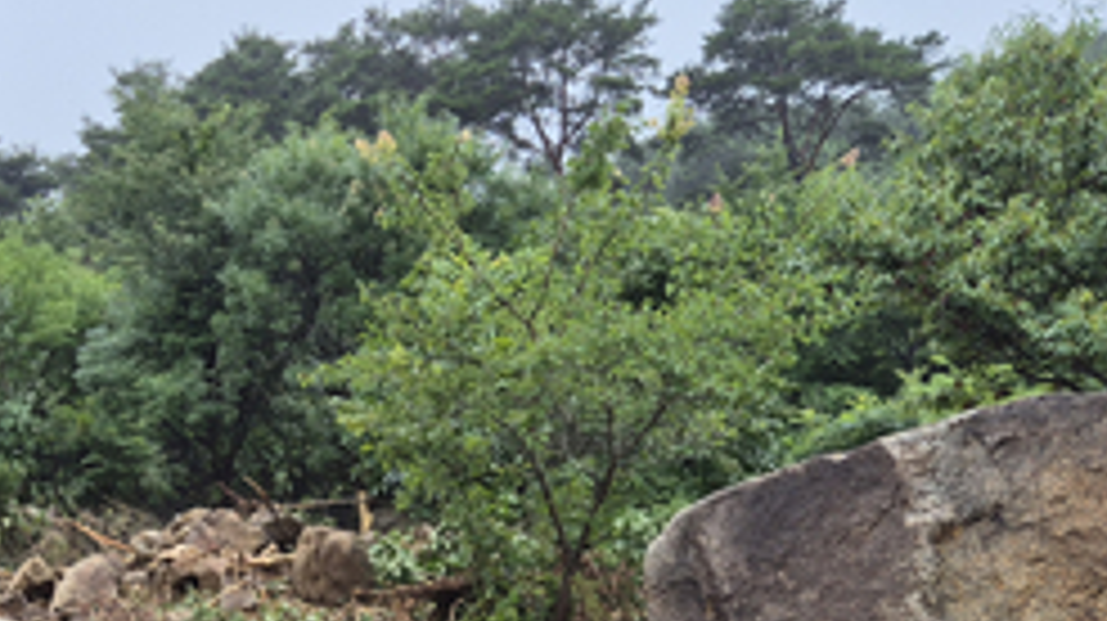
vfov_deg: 20.0
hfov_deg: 35.4
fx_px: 1672
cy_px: 702
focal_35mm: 57
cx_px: 216
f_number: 1.8
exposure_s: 1/720
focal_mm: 5.4
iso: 25
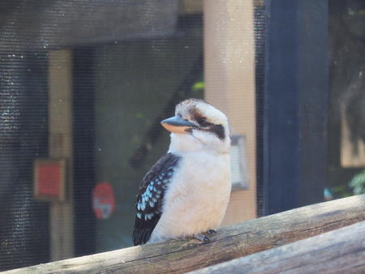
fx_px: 1424
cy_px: 137
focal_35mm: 135
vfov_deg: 11.0
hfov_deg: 14.6
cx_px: 182
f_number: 2.8
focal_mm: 28.8
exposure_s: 1/200
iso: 200
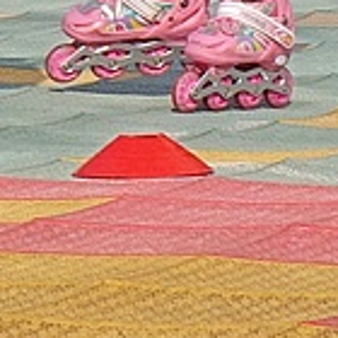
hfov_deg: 5.2
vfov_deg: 5.2
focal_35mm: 330
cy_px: -354
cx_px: -340
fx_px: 3646
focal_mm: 19.37
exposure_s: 1/800
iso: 125
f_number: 5
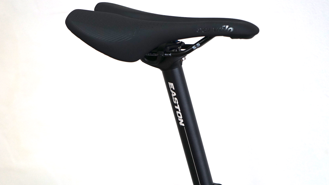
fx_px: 497
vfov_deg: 21.0
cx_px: 170
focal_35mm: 57
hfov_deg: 36.6
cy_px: 119
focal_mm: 41
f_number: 4.5
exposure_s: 1/160
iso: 1000
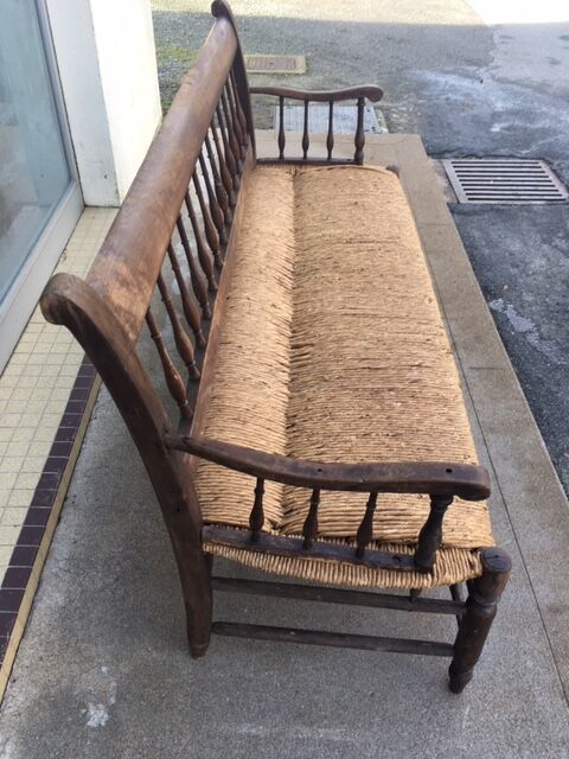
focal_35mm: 29
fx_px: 636
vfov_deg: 61.7
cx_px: 284
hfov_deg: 48.2
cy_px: 380
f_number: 2.2
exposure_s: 1/100
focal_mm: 4.15
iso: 32
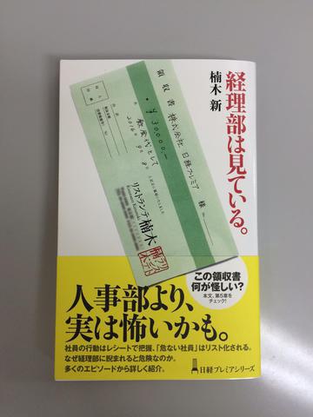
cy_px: 208
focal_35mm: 29
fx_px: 350
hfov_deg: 48.2
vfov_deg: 61.7
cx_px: 156
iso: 50
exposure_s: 1/30
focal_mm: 4.2
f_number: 2.2
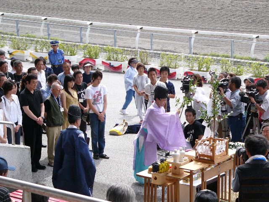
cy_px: 101
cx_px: 134
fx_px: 847
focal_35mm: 109
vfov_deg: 13.6
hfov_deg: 18.0
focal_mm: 18.1
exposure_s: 1/1000
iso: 100
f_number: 2.8
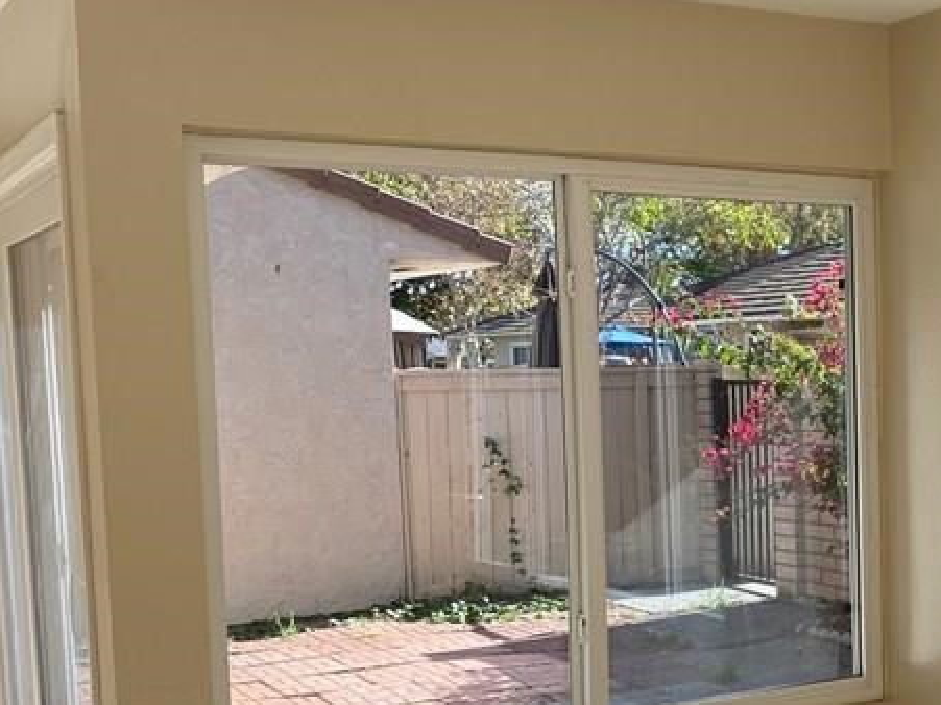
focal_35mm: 59
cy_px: 499
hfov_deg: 30.5
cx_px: 933
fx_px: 1603
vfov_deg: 24.6
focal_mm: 4.25
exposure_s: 1/604
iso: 32
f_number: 1.8
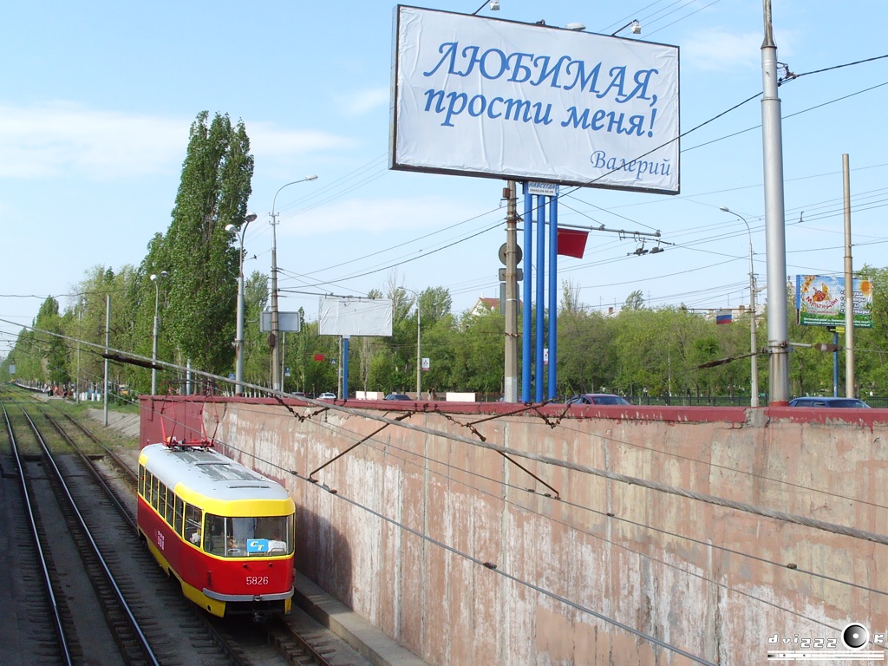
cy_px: 333
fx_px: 898
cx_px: 444
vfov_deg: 40.7
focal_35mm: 35
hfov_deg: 52.6
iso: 80
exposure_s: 1/500
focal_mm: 7.8
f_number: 6.8
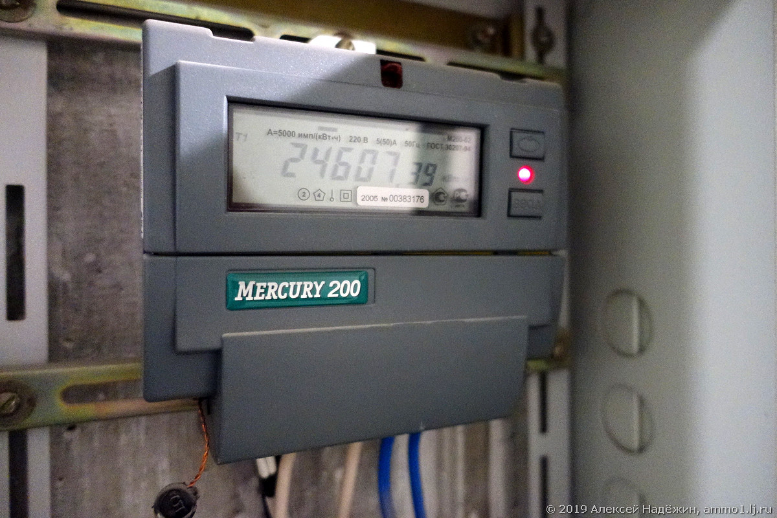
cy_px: 259
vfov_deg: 53.1
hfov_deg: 73.7
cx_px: 388
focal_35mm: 24
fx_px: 518
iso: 4000
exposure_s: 1/30
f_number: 1.8
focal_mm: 8.8
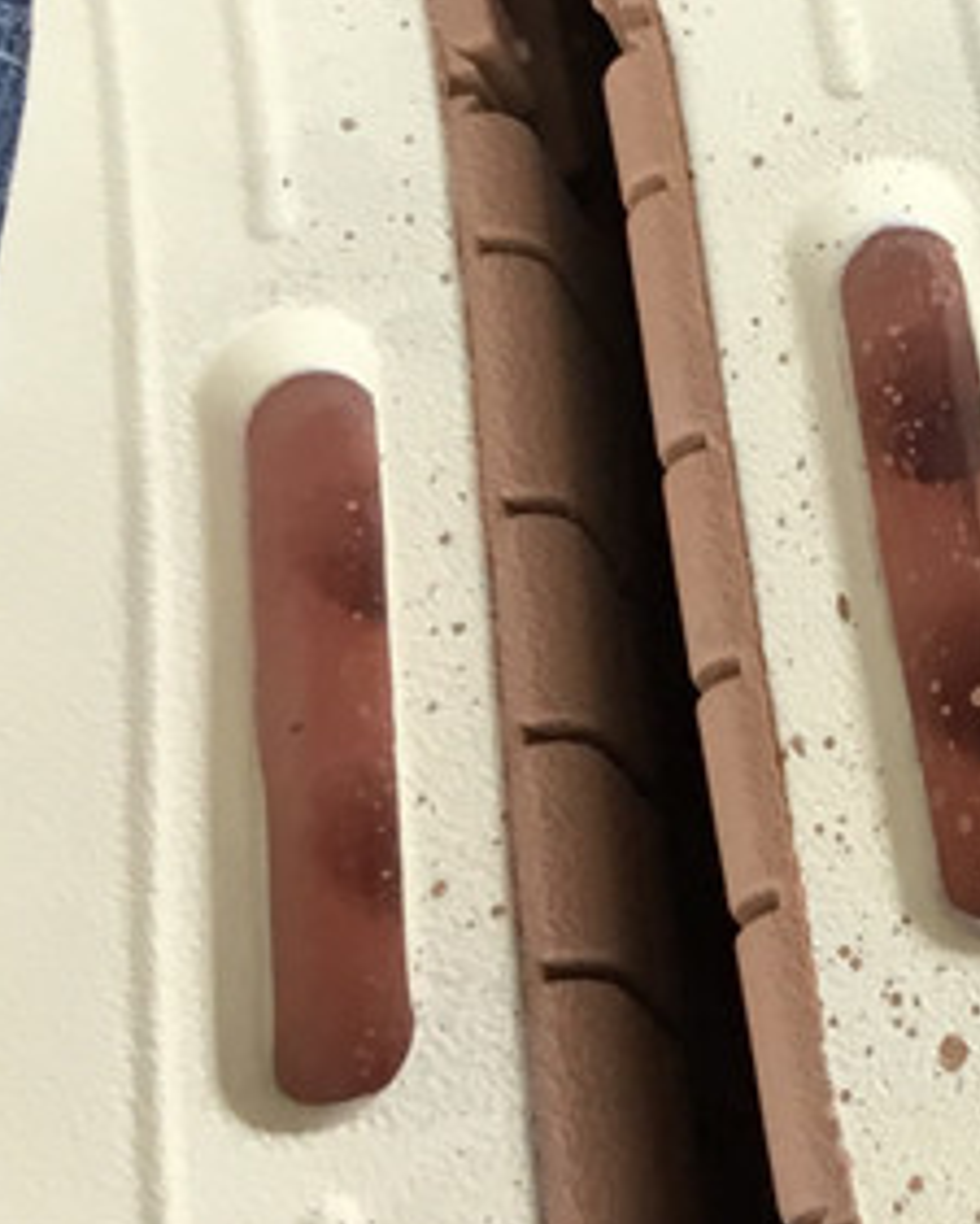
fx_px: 3515
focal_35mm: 97
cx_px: 1673
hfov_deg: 14.3
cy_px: 385
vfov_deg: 19.7
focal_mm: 3.3
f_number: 2.4
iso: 40
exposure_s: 1/33
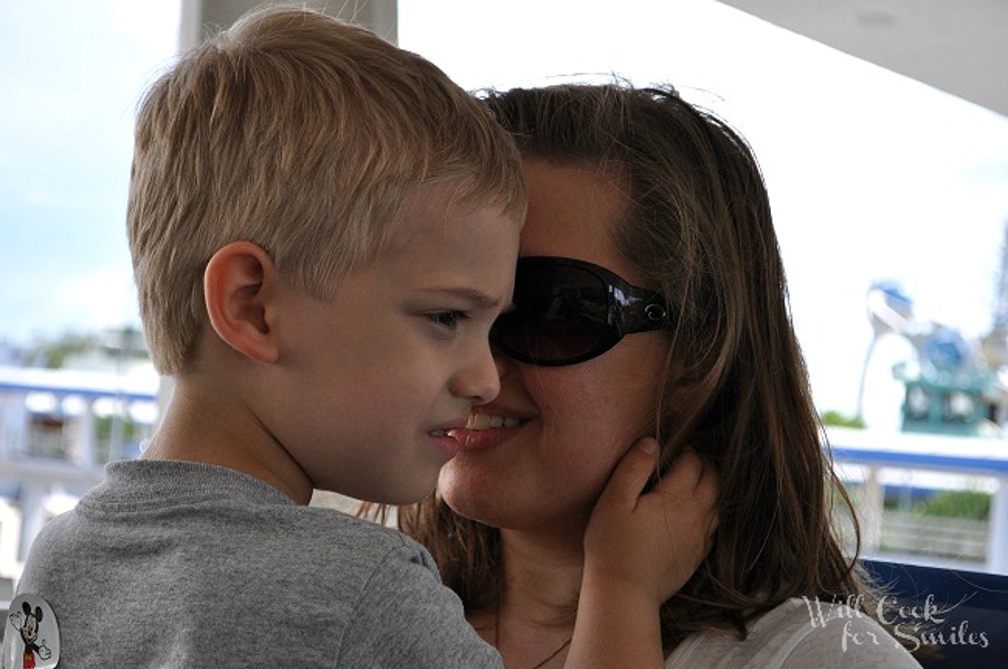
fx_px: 2013
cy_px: 334
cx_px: 504
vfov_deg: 18.9
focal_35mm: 72
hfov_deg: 28.1
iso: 640
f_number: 5.6
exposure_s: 1/1000
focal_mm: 48
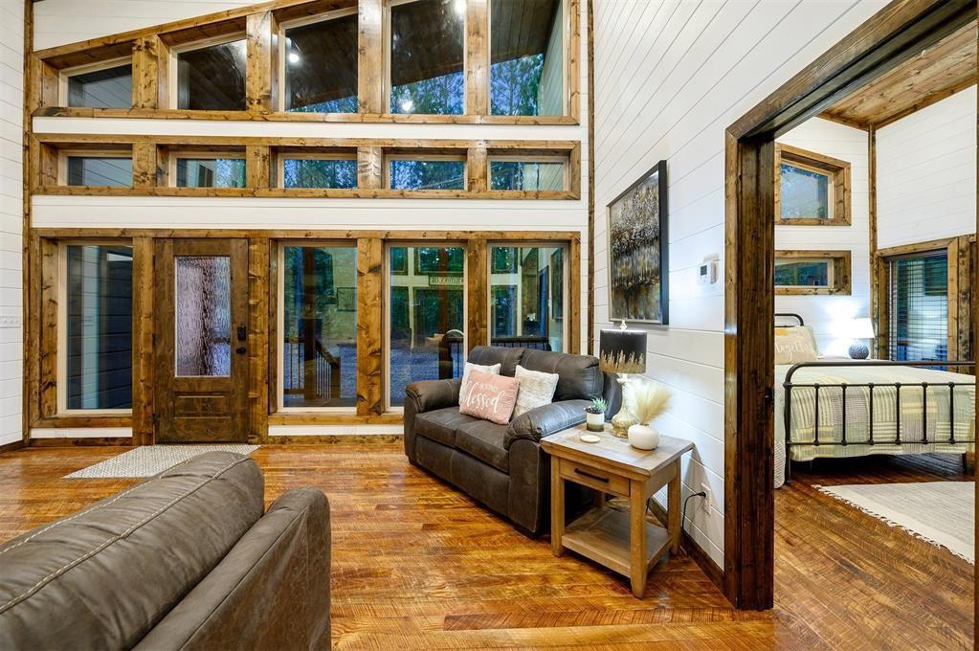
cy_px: 326
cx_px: 490
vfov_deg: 81.1
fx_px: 380
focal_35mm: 14
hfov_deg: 104.3
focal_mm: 14
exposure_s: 1/1.67
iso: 400
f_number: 9
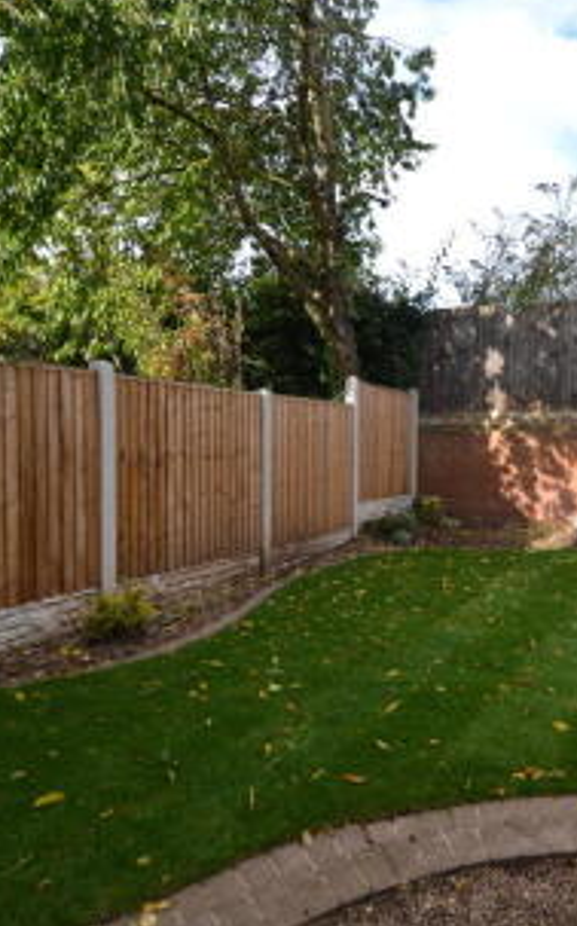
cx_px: 449
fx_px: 605
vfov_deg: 74.8
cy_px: 463
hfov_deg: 48.6
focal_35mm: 24
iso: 100
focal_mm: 10
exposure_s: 1/160
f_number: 6.3
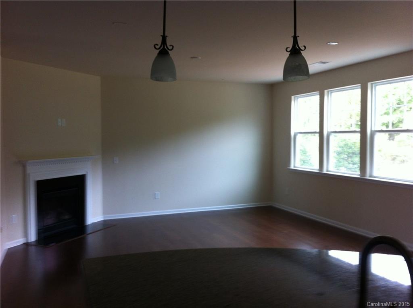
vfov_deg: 40.6
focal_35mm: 35
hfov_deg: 52.7
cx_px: 206
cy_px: 154
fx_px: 417
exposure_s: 1/20
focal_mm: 3.85
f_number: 2.8
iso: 80
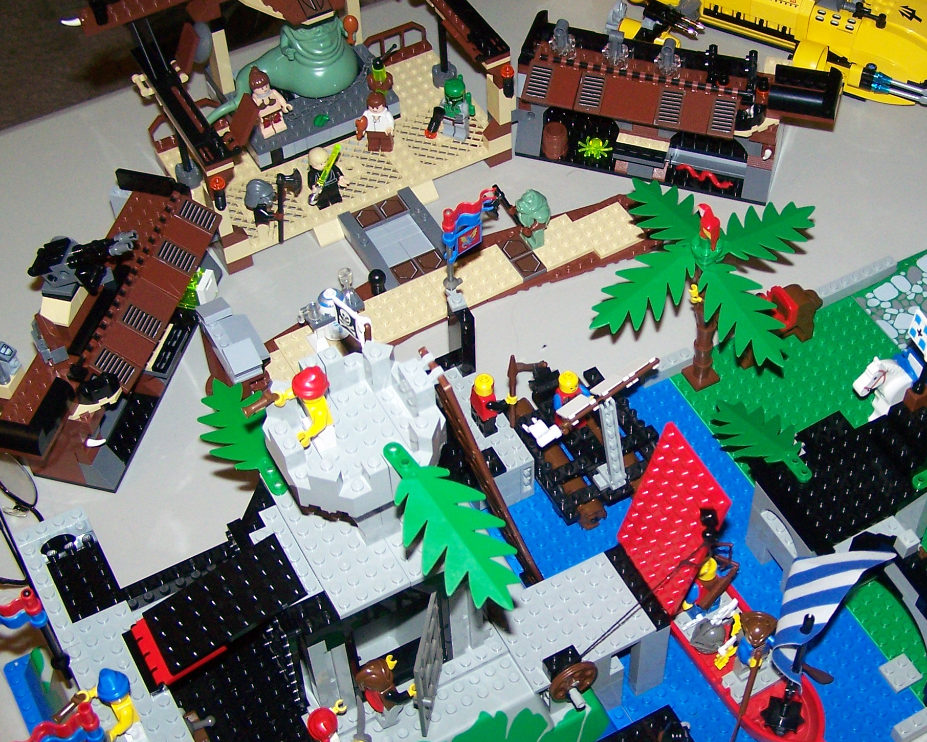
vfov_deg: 26.2
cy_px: 391
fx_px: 1591
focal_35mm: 58
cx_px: 639
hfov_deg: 32.1
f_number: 2.8
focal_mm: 6.3
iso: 160
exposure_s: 1/60
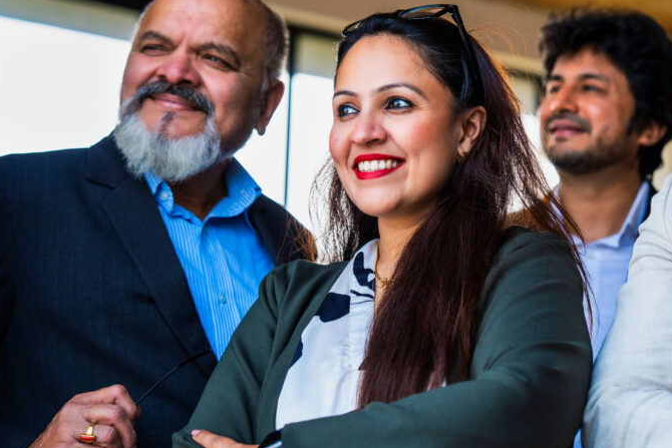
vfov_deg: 12.8
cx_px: 509
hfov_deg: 19.0
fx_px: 1998
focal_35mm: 107
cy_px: 146
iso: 320
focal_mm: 70
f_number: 2.8
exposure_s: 1/400
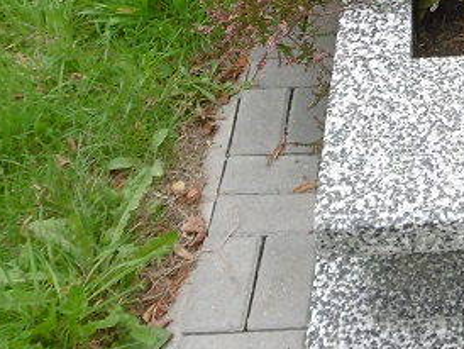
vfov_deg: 20.4
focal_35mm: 70
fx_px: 939
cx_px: 510
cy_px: 5
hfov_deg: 25.7
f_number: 3.1
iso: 100
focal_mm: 4.3
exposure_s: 1/200
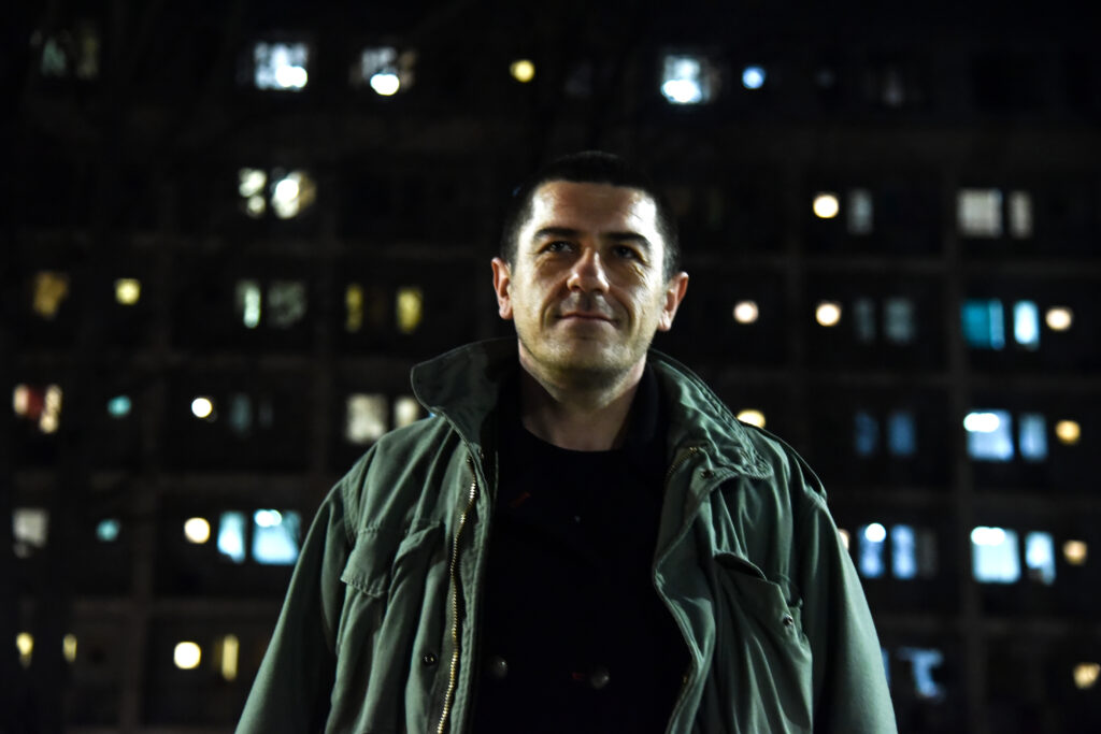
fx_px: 1988
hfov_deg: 31.0
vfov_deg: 20.9
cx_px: 550
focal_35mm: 65
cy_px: 367
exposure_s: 1/50
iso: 5000
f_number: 4
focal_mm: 65
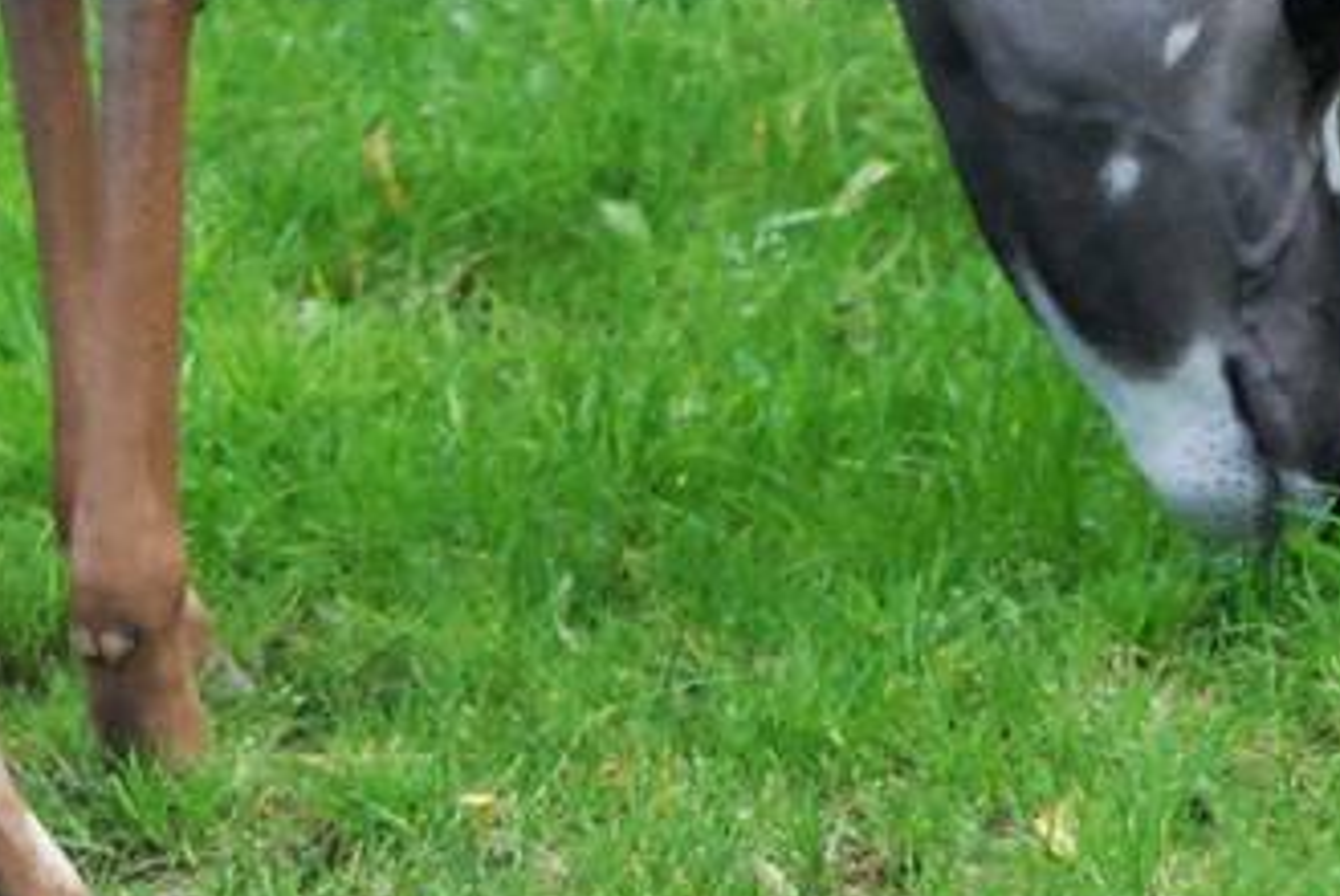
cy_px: -910
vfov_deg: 1.9
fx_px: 27196
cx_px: 297
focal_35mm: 730
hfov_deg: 2.8
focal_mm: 100
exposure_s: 1/400
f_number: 5.6
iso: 1000
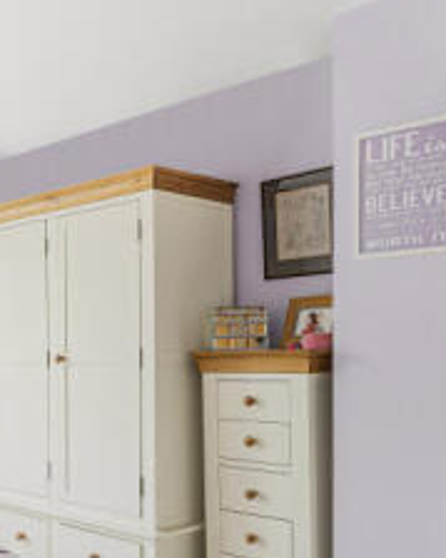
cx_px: -61
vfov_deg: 41.6
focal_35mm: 44
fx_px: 726
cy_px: 365
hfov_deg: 30.1
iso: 400
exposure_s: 1/2.5
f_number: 9
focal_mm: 16
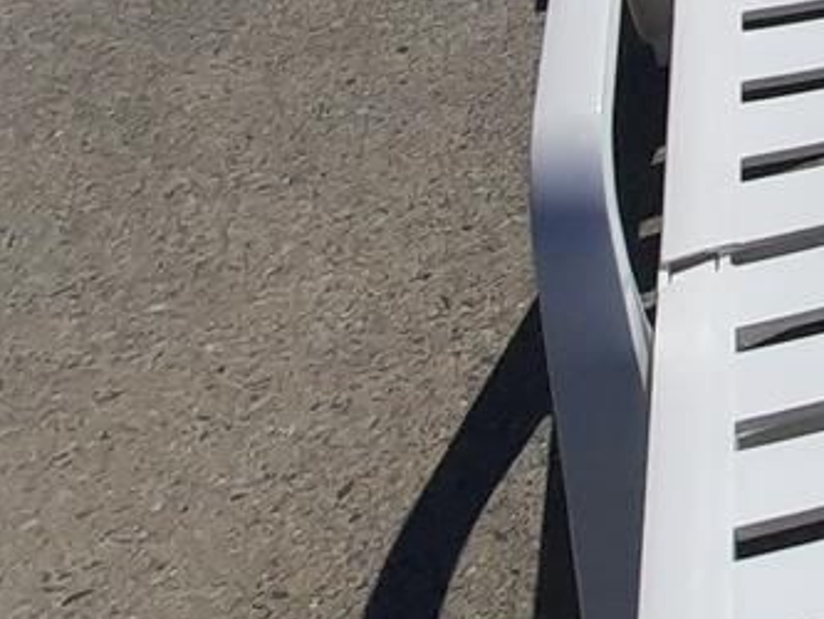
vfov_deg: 13.1
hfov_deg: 15.8
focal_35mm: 80
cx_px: 1853
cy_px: -936
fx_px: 1905
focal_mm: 1.74
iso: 40
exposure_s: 1/4292
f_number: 2.2
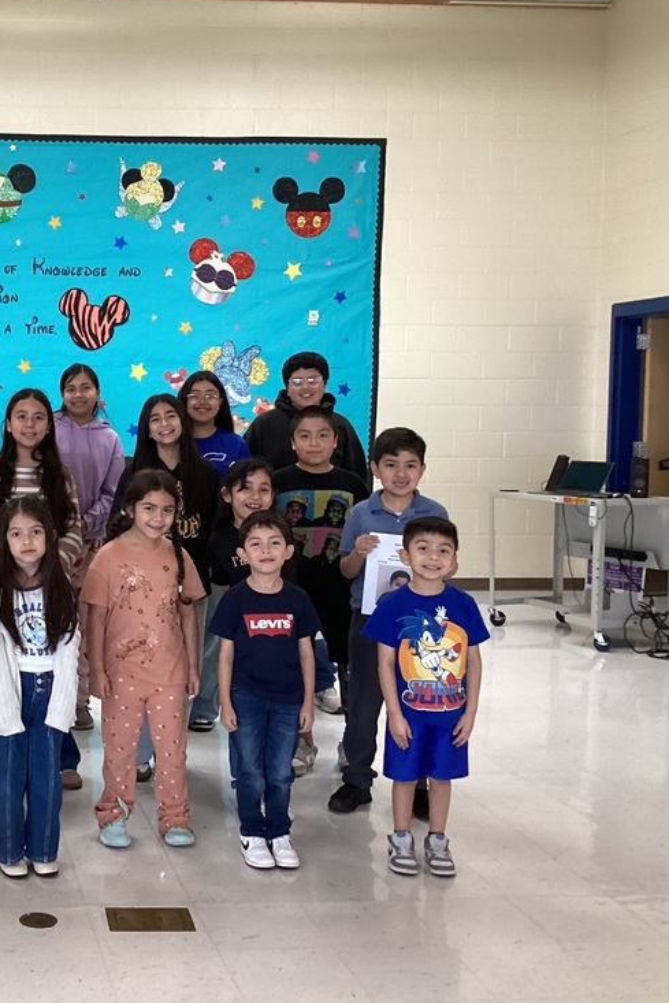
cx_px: 4
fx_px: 1226
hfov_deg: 28.7
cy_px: 494
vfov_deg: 44.5
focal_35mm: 44
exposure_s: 1/60
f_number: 2.4
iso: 200
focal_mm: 3.3
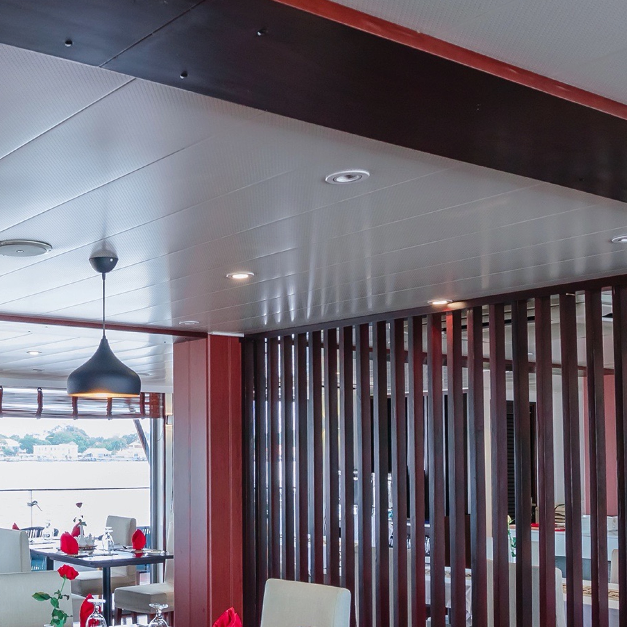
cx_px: 94
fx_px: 820
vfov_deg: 40.8
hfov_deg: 39.6
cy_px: 463
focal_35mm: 40
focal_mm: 12
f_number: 5.6
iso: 400
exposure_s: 1/25
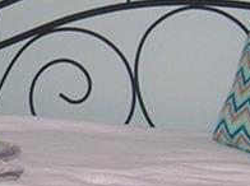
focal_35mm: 178
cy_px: 69
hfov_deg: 11.0
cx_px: -8
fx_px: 1282
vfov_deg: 8.3
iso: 100
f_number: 2.9
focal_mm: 5.7
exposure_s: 1/60.1
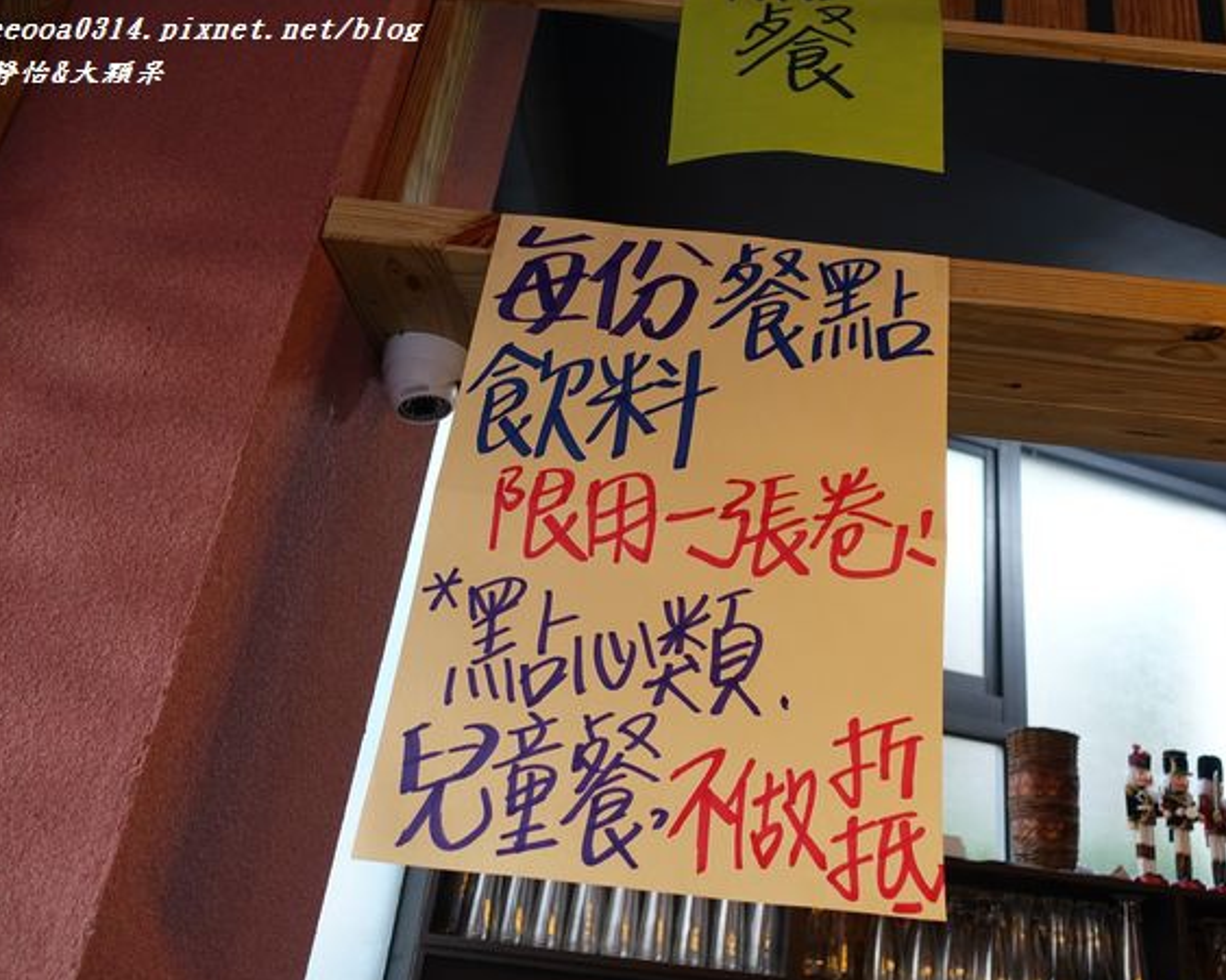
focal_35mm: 28
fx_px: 1016
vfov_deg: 51.5
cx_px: 703
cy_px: 501
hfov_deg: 61.9
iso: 500
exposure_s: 1/60
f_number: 1.8
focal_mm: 8.8
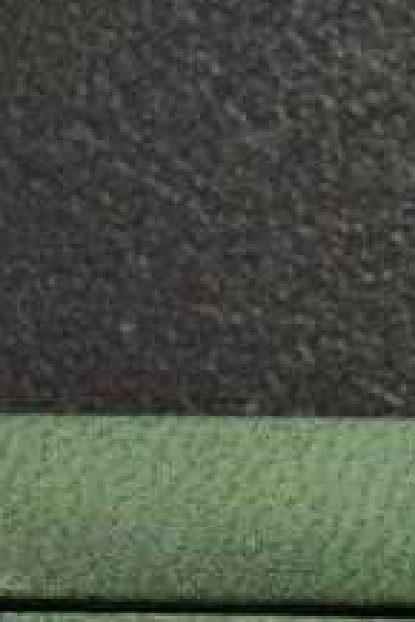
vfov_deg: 5.0
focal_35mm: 402
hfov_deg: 3.3
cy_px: 1416
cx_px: 1540
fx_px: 6940
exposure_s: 1/100
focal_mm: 9
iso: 800
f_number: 2
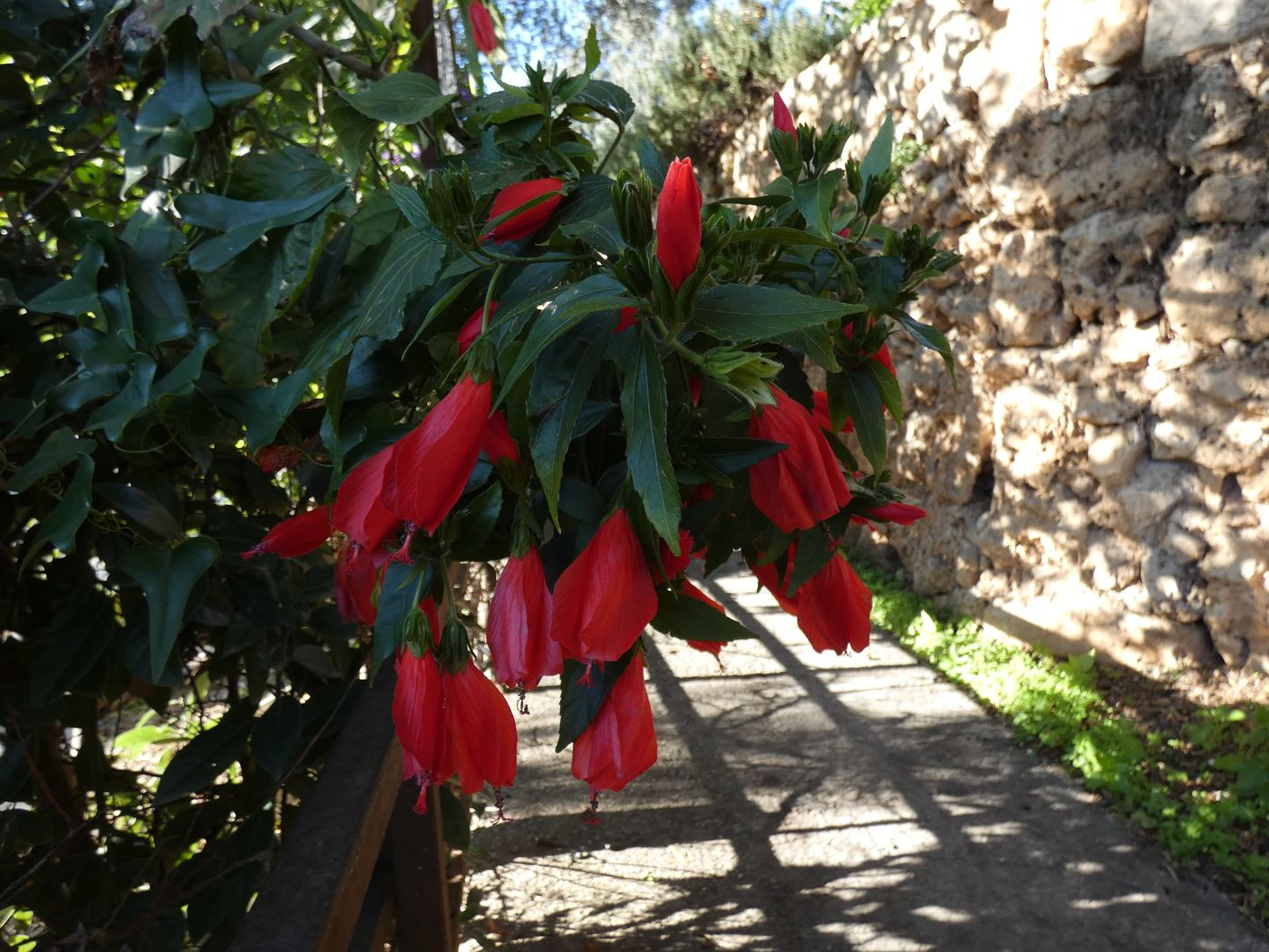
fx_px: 733
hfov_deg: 81.7
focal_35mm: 20
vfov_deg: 66.0
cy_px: 476
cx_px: 634
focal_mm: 3.6
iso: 80
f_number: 2.8
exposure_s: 1/125
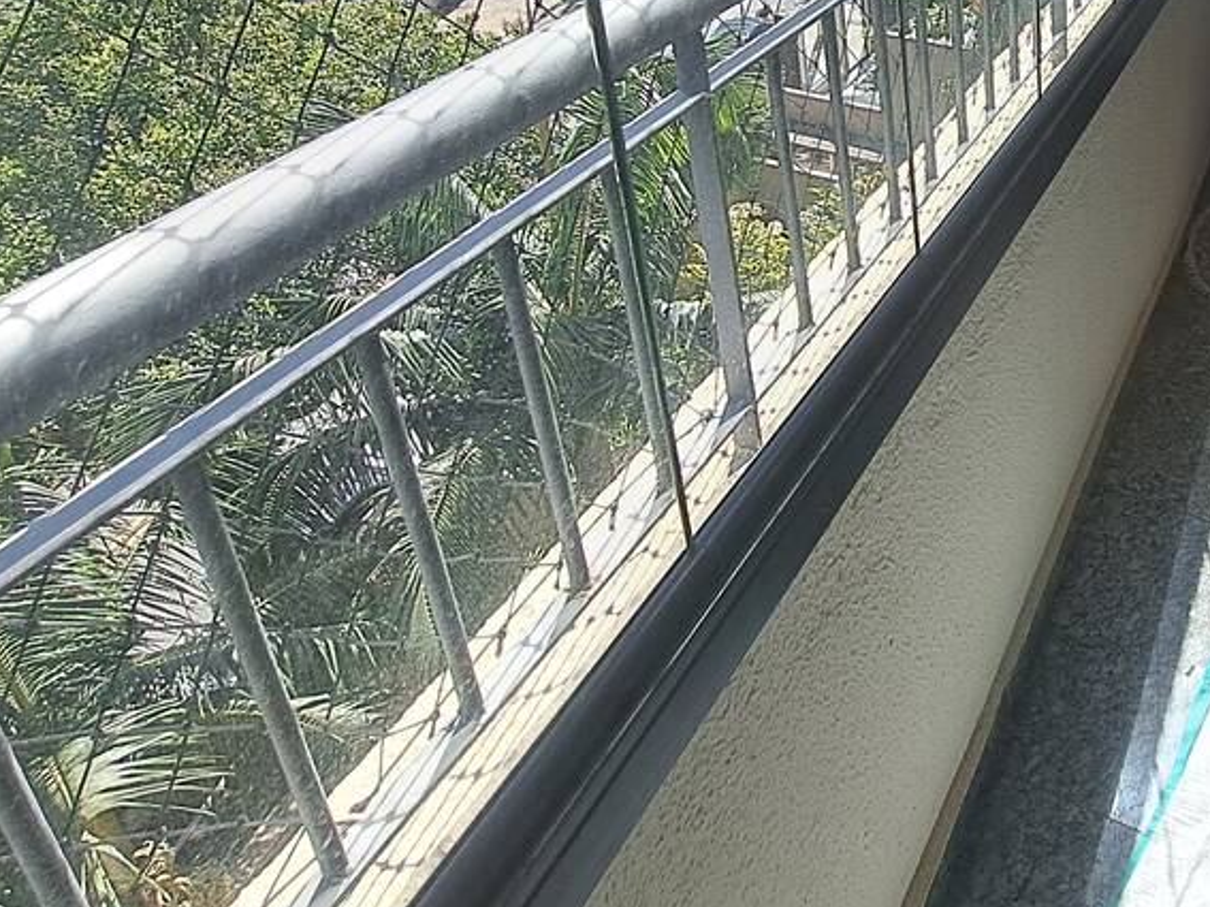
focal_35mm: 33
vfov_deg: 39.9
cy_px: 98
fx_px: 1153
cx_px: 1189
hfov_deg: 46.9
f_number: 2.2
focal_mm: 1.74
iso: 50
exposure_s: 1/657
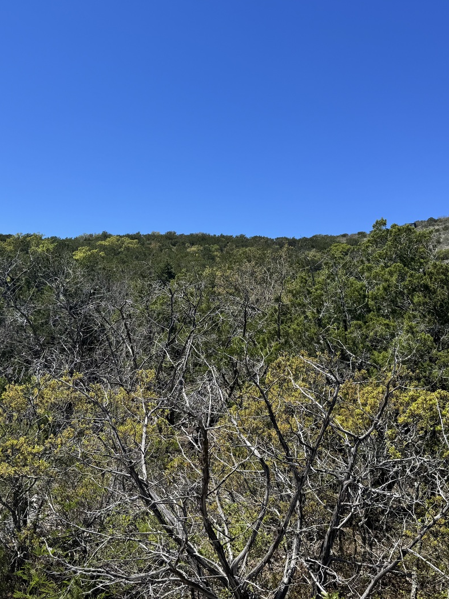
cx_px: 190
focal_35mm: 33
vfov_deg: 55.4
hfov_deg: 42.8
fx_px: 571
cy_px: 302
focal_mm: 6.76
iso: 80
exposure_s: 1/3413
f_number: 1.78
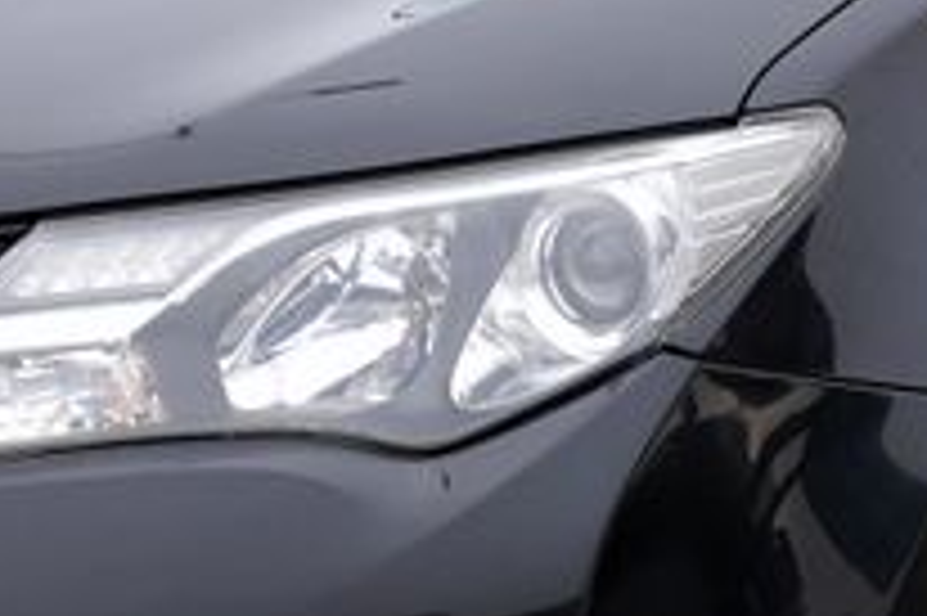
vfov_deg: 9.5
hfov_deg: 14.3
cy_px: 274
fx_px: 3705
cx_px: 414
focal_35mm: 144
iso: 100
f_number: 4.5
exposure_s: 1/60
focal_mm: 29
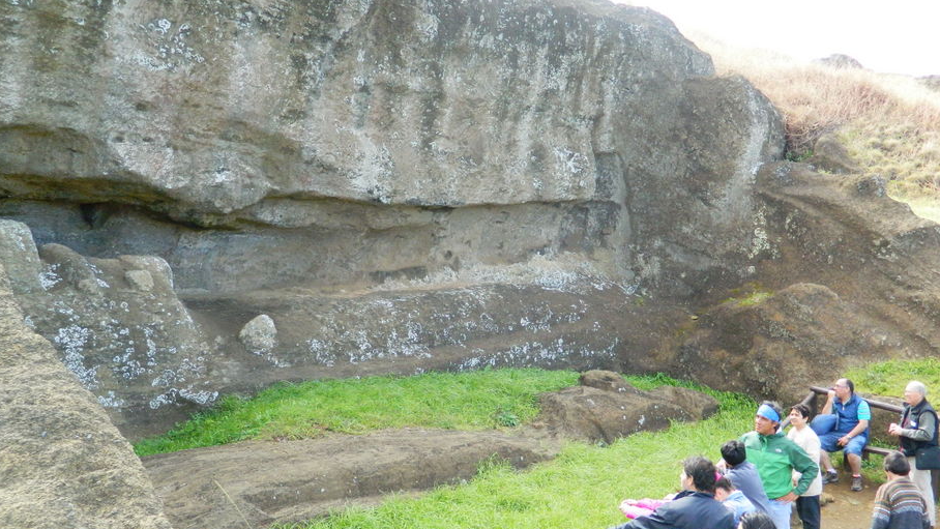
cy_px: 337
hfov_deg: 47.3
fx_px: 1072
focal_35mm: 43
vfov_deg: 27.6
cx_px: 494
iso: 200
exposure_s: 1/320
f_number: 3.3
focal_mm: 6.2
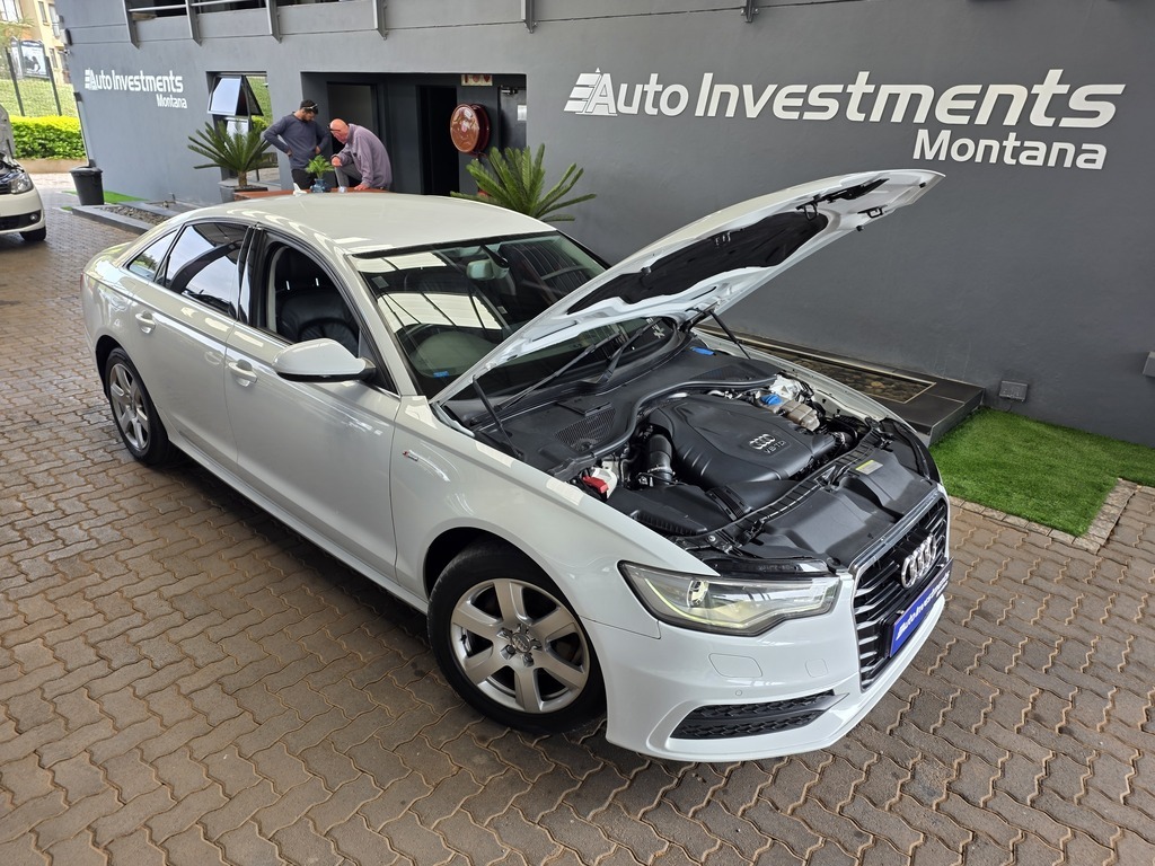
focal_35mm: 23
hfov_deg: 73.9
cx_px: 578
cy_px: 433
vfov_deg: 58.9
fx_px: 767
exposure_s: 1/61.5
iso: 16
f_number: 1.7
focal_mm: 6.25
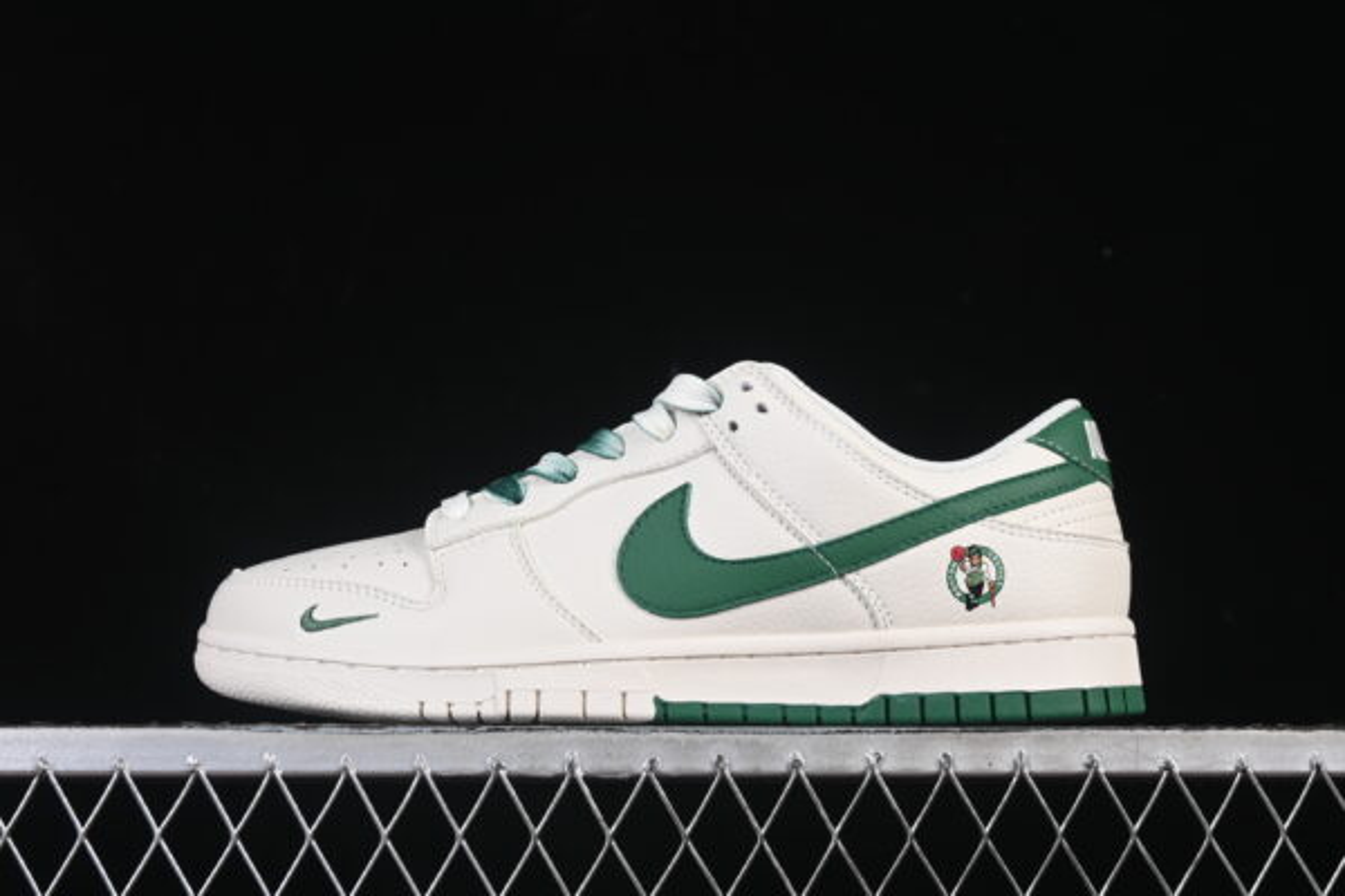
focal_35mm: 75
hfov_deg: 27.0
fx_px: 2802
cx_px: 672
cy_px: 448
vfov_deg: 18.2
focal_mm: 50
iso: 160
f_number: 8
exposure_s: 1/80
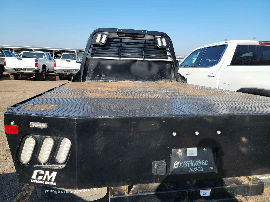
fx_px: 187
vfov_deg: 56.8
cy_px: 101
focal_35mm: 24
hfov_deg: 71.6
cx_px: 135
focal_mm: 6.7
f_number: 1.8
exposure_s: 1/705
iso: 50
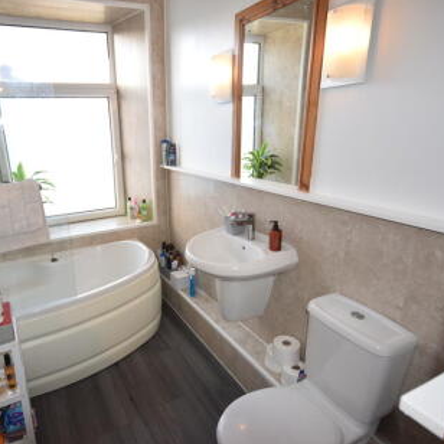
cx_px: 157
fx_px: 314
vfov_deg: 70.5
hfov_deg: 69.0
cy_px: 226
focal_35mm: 22
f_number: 5.6
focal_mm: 11
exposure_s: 1/125
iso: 720
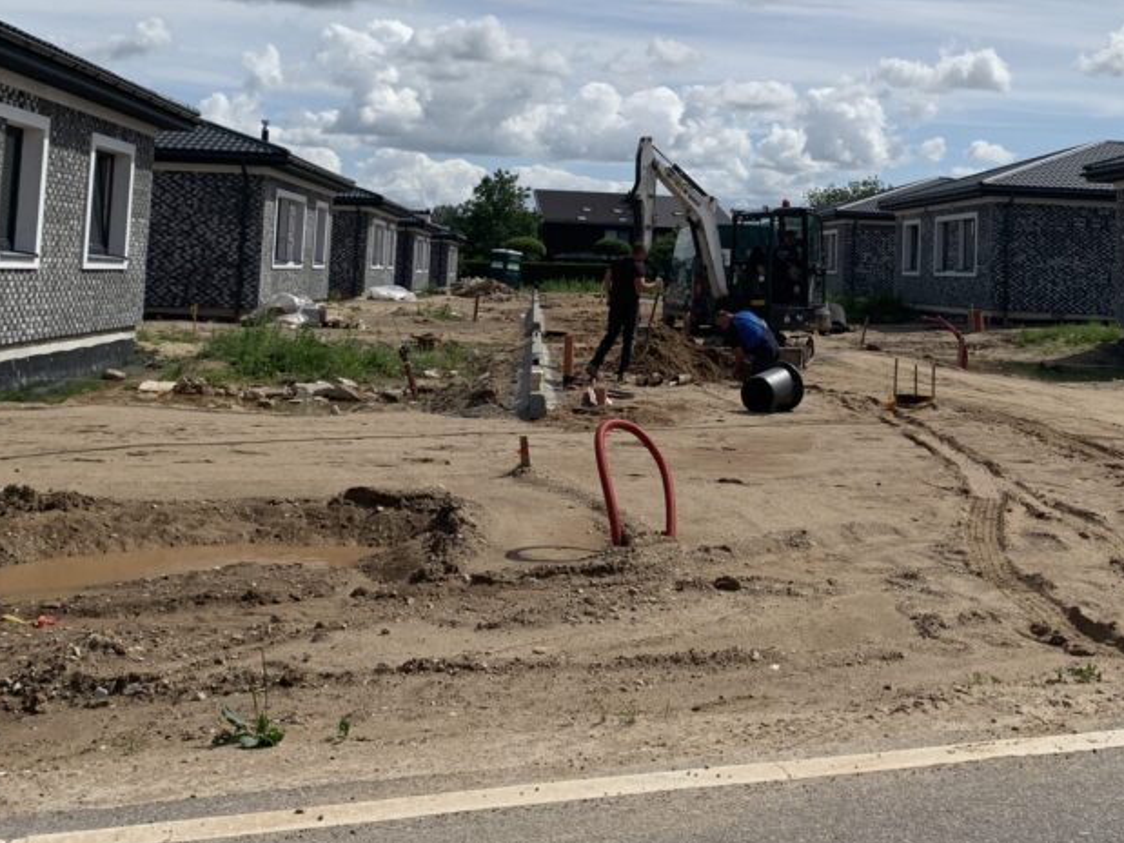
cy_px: 187
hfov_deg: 43.3
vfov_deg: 32.8
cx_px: 735
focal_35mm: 43
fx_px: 1396
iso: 25
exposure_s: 1/4673
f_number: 1.8
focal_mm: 4.25
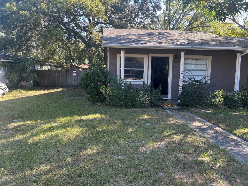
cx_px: 124
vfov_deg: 53.1
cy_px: 93
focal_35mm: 26
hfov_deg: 67.3
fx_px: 186
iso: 50
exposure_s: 1/346
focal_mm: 5.7
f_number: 1.5
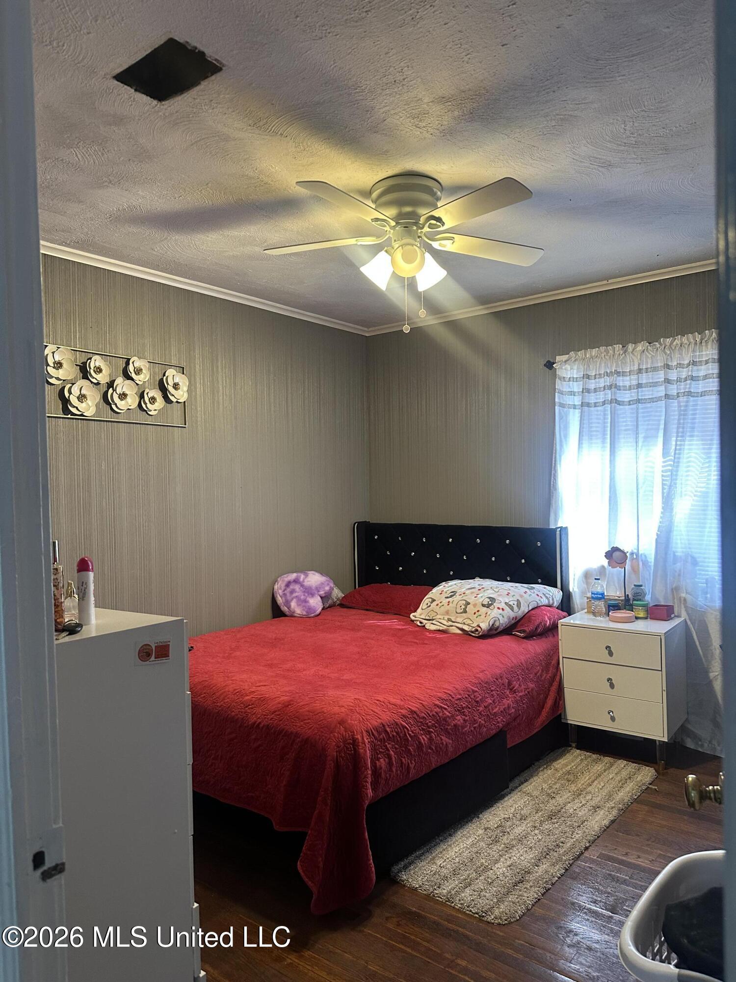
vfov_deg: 71.6
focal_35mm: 24
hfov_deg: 56.8
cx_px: 368
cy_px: 491
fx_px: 680
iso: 250
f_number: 1.78
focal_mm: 6.86
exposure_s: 1/60
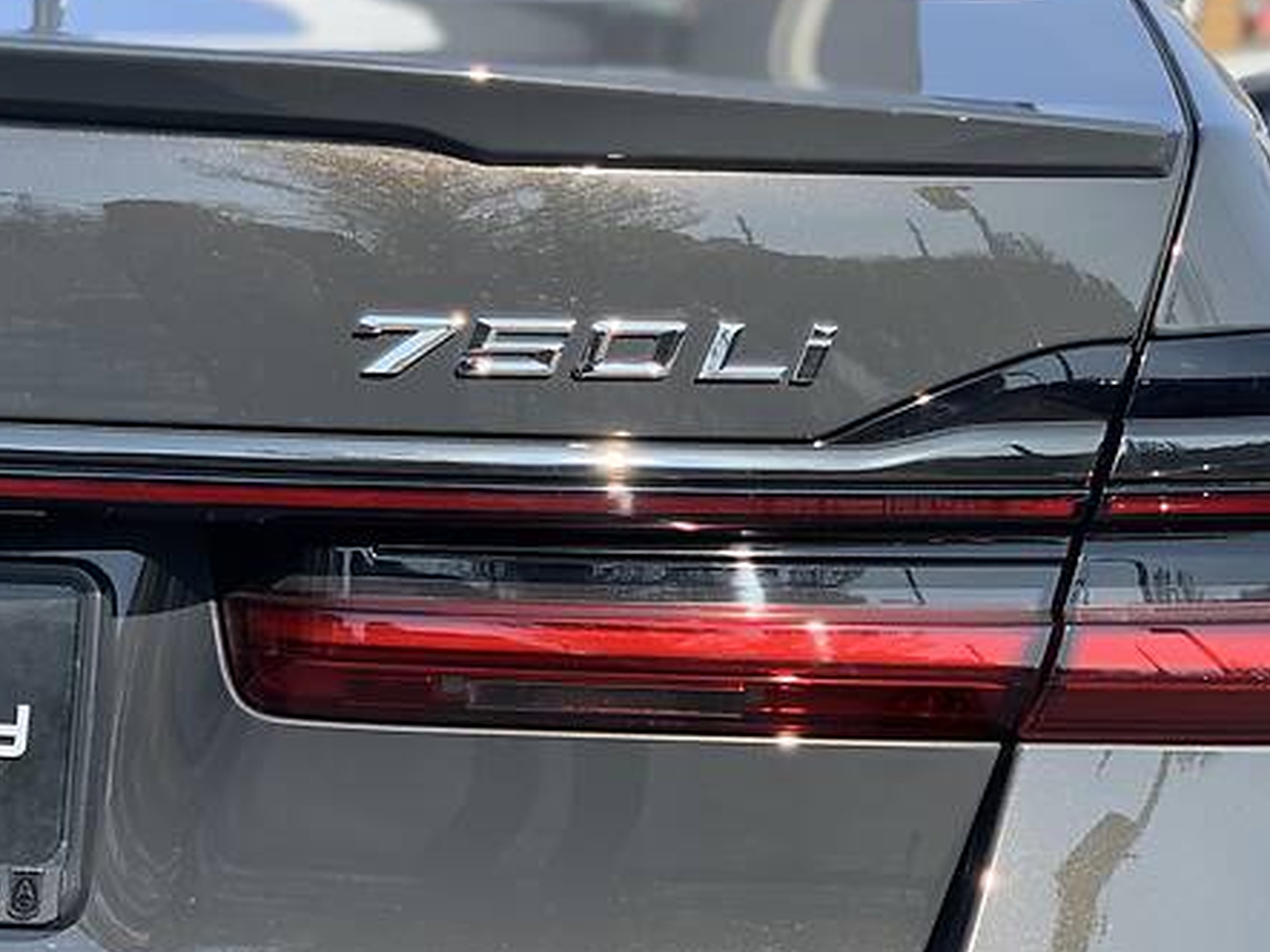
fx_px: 3448
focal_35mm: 94
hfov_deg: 20.9
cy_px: 221
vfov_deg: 15.6
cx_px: 654
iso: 16
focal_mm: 6
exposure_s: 1/424
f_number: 2.4
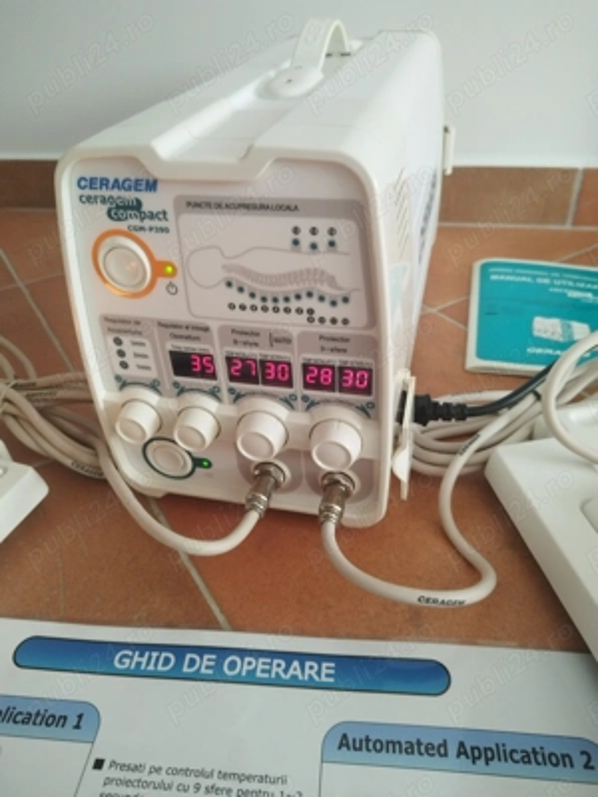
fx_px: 599
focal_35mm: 26
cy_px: 398
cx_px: 299
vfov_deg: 67.3
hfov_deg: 53.1
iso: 543
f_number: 1.8
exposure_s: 1/50
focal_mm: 6.24
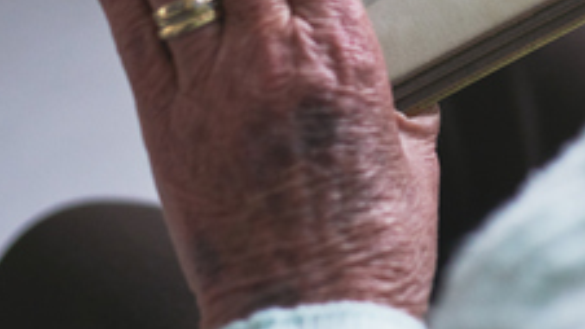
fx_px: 2605
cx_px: 758
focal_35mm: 168
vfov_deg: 7.1
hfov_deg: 12.4
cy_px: -196
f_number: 1.8
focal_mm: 50
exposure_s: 1/250
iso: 200
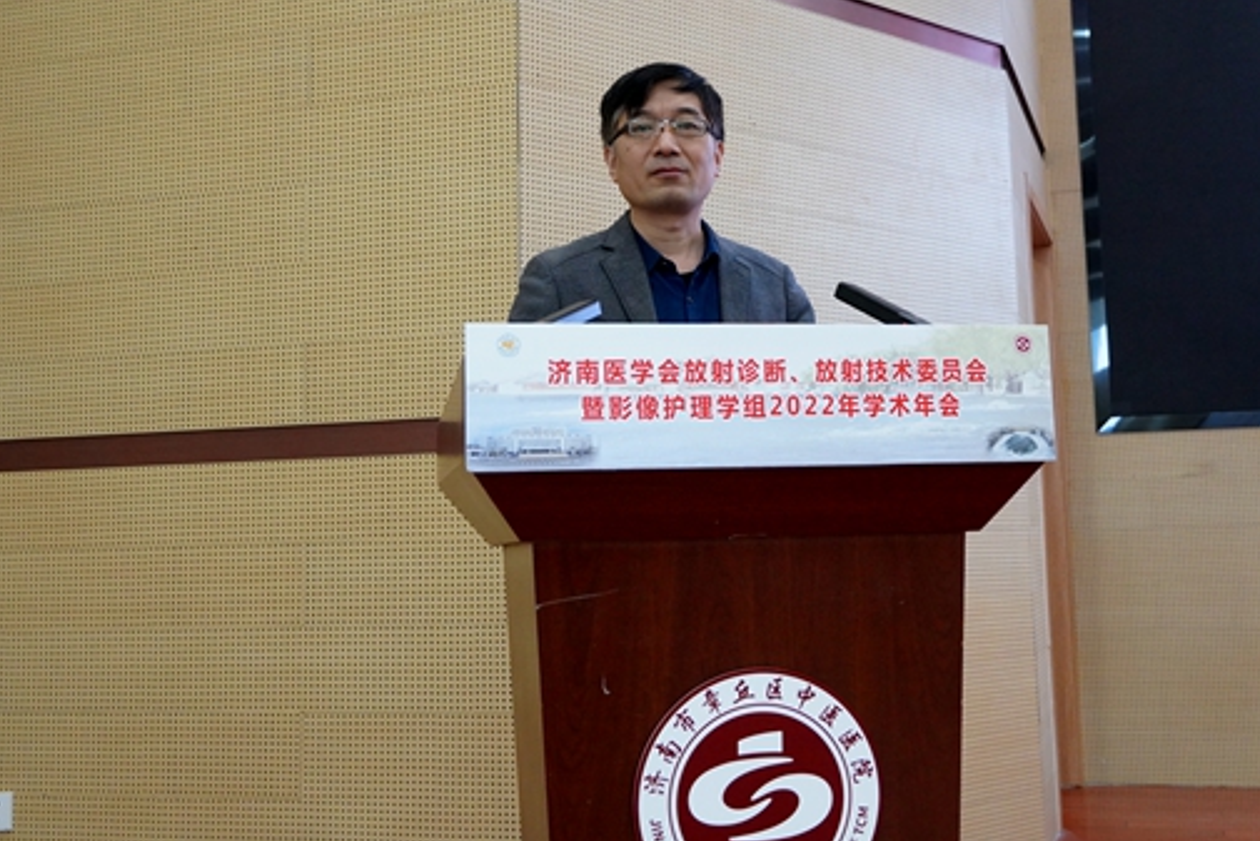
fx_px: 1561
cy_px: 343
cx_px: 719
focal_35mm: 45
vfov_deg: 30.1
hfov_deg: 43.8
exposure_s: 1/160
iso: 2500
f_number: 4
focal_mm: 25
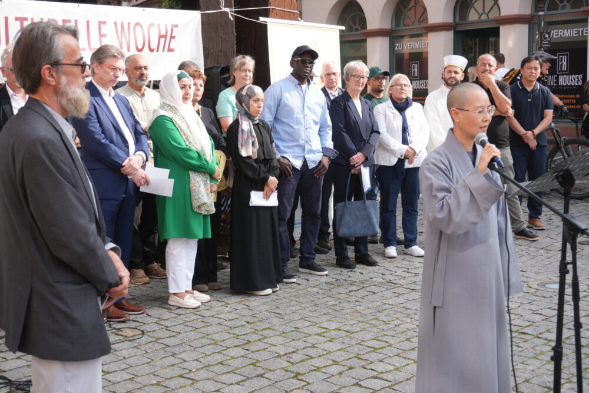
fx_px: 859
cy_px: 196
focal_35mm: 52
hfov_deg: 37.8
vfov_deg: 25.8
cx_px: 294
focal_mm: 35
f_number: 5.6
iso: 125
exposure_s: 1/160
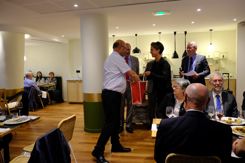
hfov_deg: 63.7
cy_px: 82
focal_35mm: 29
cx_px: 122
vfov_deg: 45.0
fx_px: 197
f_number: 5
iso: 1600
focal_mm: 19
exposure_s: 1/20
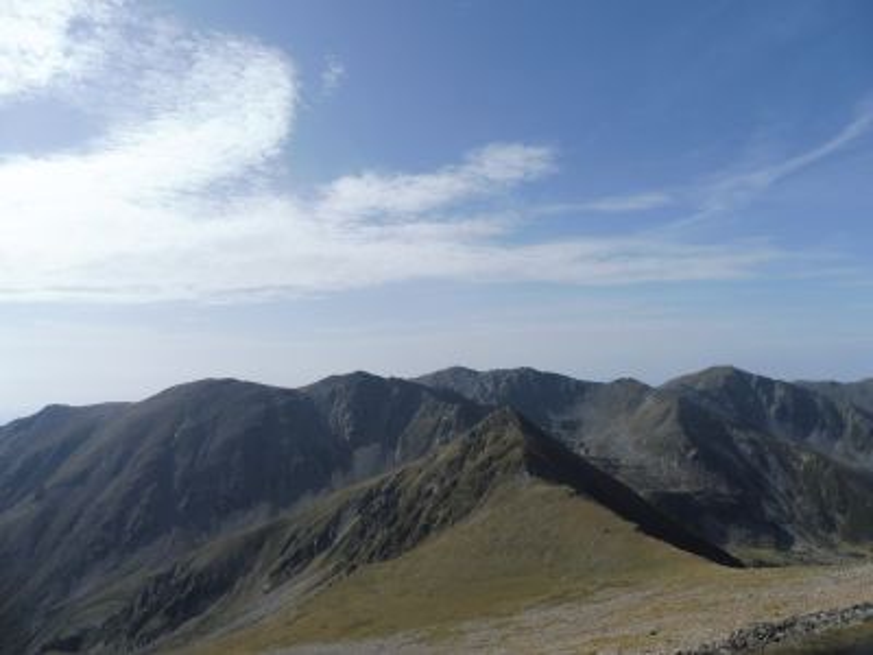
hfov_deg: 71.6
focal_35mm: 24
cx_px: 436
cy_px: 328
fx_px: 605
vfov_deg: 56.8
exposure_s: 1/1600
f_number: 4
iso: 100
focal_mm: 4.3
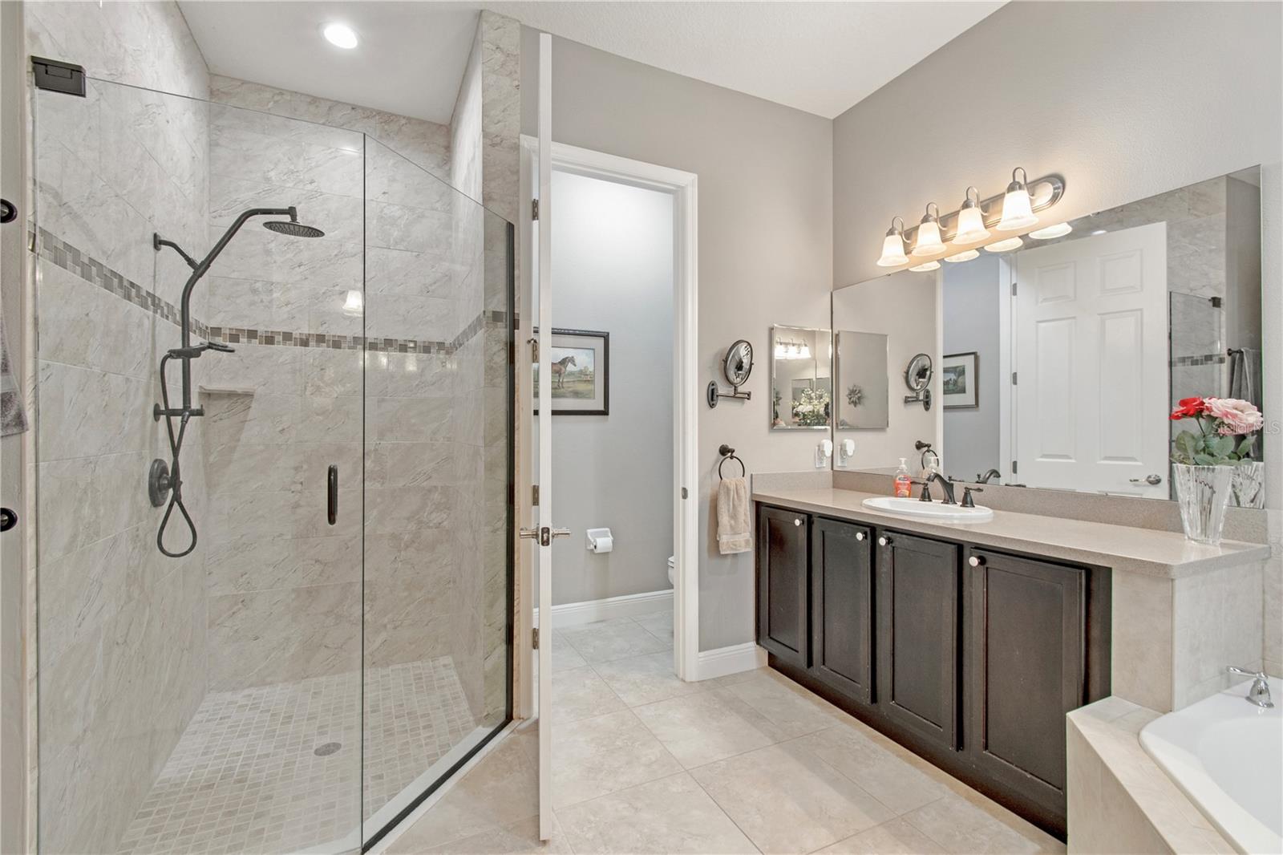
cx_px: 642
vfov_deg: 77.3
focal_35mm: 15
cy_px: 428
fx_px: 534
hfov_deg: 100.4
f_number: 7.1
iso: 100
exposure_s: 1/6
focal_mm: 10
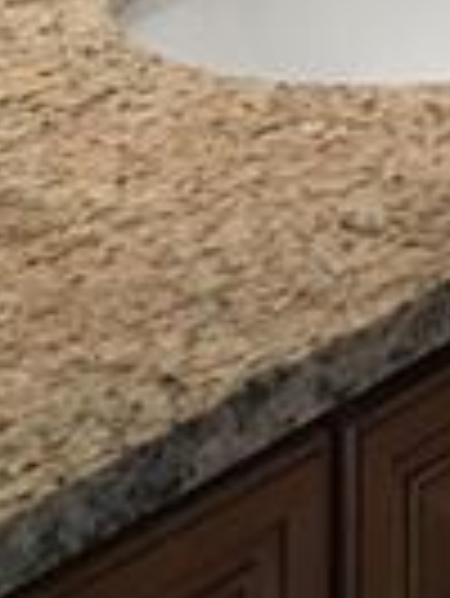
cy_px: -585
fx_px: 2890
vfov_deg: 10.8
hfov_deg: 8.6
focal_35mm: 167
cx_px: 814
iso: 40
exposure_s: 1/15
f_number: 2.2
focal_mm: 4.15
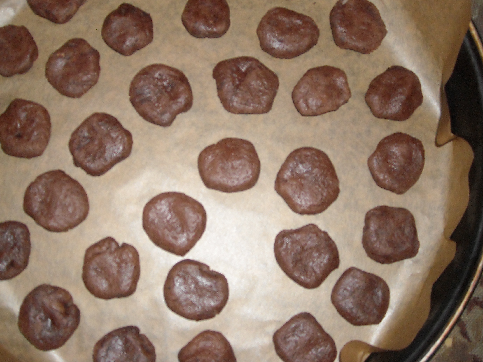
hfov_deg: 45.6
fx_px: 572
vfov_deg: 35.1
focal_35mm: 41
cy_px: 155
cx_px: 203
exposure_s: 1/60
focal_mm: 5.7
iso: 200
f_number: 2.8
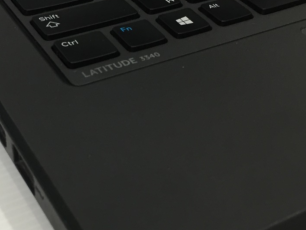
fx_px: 592
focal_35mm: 67
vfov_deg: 21.9
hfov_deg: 28.9
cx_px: 117
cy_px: 79
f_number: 2.2
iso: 125
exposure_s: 1/33
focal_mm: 4.15
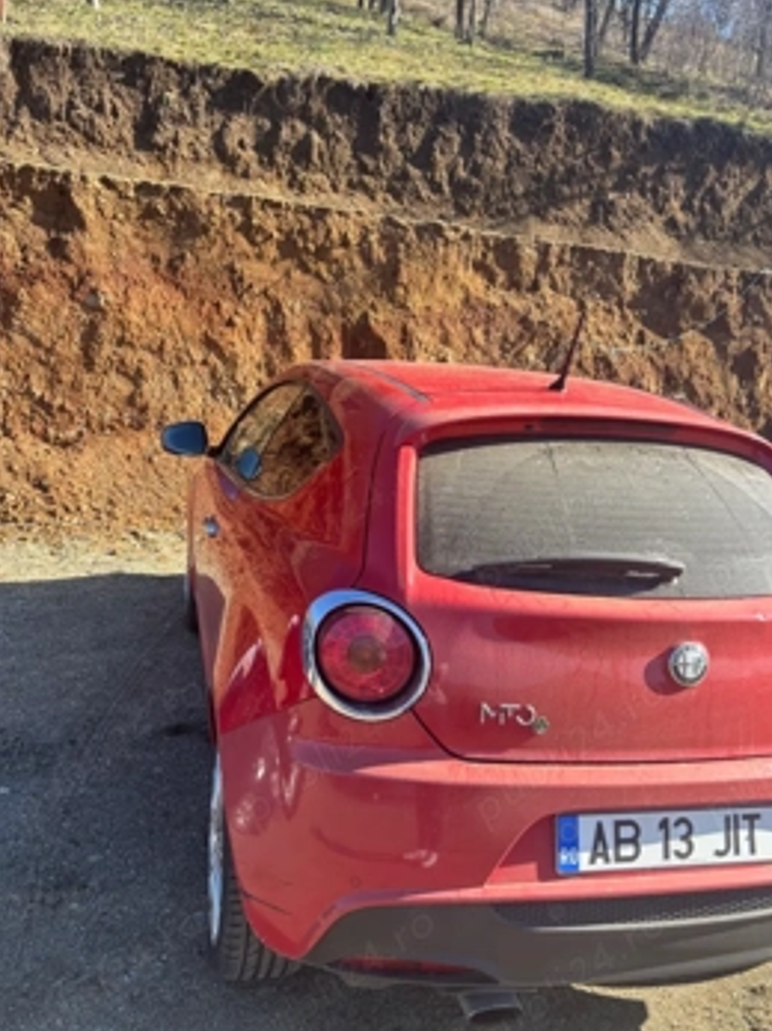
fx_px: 893
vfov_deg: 59.9
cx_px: 398
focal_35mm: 30
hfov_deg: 46.8
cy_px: 556
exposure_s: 1/811
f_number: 1.6
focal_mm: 5.96
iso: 50
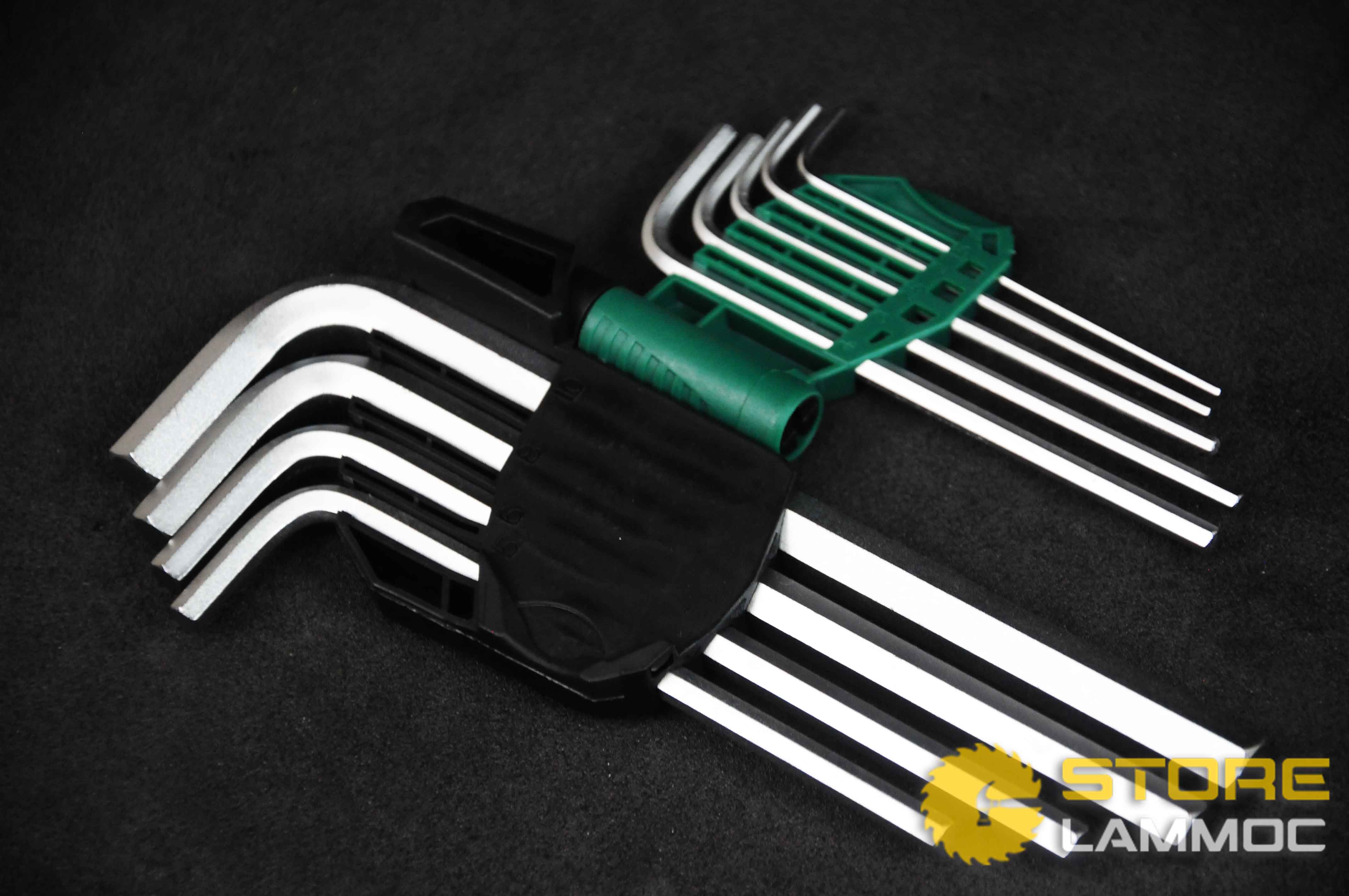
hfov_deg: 13.1
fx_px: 5895
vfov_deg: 8.7
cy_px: 448
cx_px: 674
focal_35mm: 158
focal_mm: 105
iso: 1000
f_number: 5.6
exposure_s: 1/100
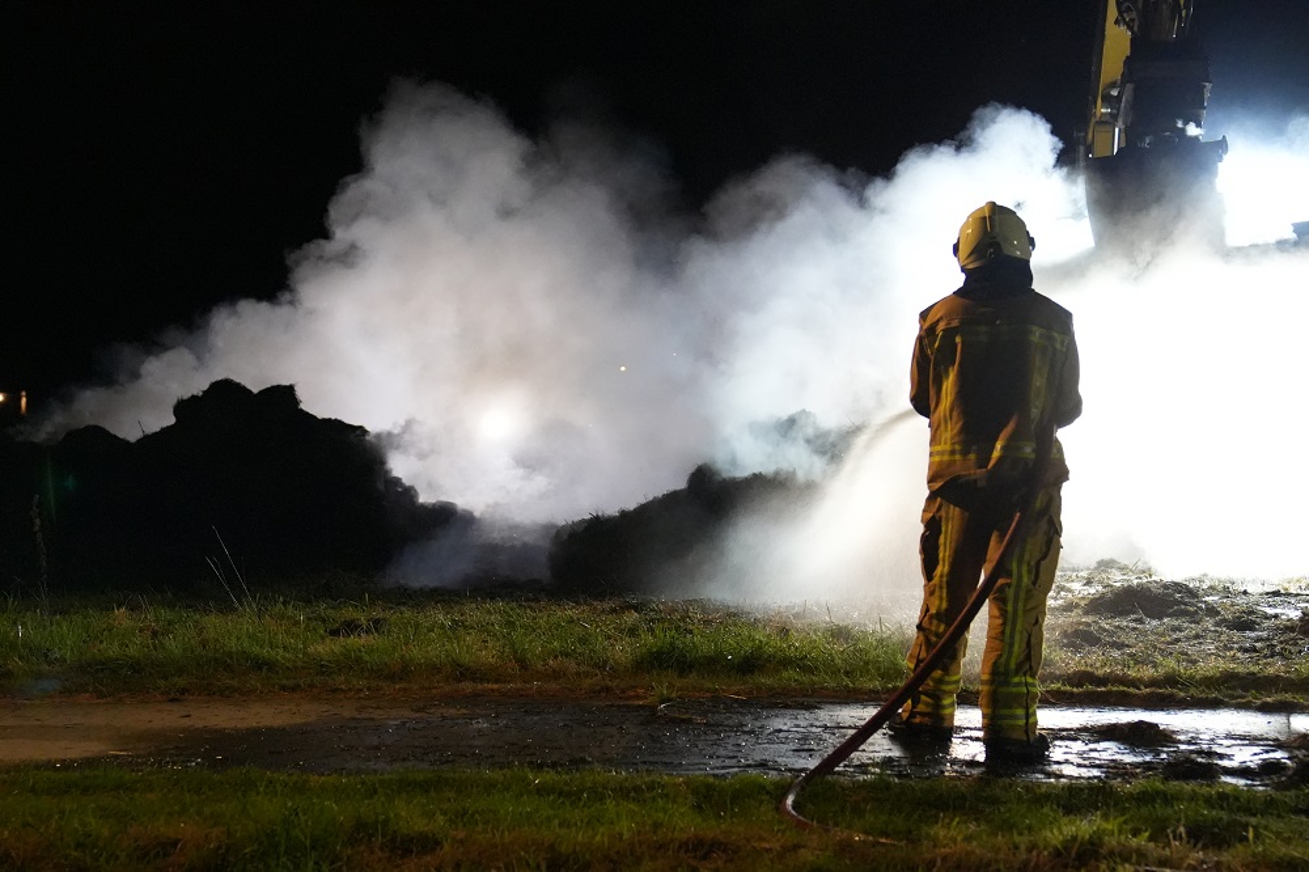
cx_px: 654
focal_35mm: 69
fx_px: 2508
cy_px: 436
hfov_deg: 29.3
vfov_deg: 19.7
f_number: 2.8
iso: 10000
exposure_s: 1/80
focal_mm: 46
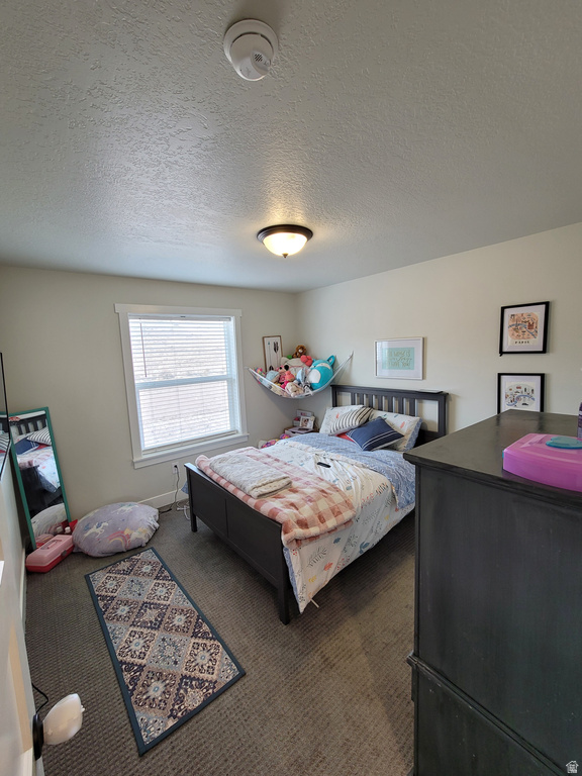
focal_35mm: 13
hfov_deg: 89.9
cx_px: 291
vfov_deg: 106.2
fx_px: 291
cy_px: 388
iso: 100
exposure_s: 1/60
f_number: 2.2
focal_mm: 2.2
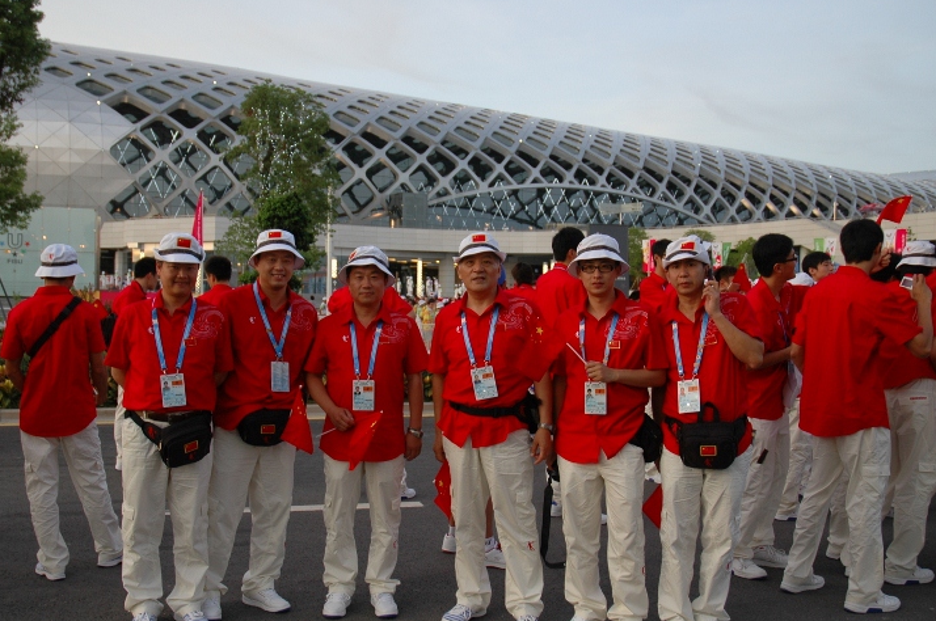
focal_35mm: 37
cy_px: 324
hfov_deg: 51.9
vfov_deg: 35.8
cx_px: 433
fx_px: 961
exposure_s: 1/50
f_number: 3.8
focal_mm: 22
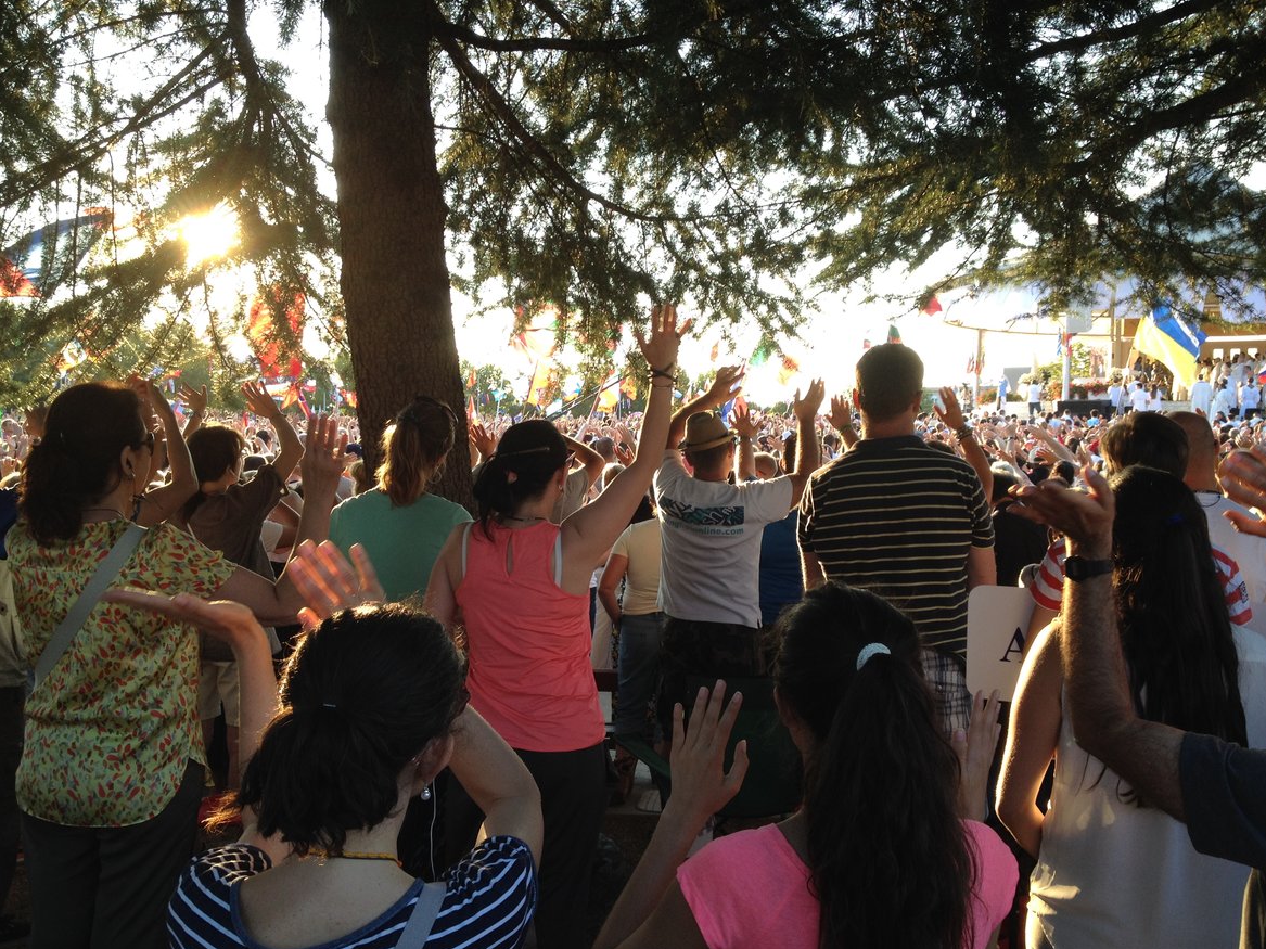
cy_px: 487
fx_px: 1316
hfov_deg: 51.4
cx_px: 649
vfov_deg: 39.6
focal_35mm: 36
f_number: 2.4
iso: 50
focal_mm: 4.28
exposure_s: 1/130
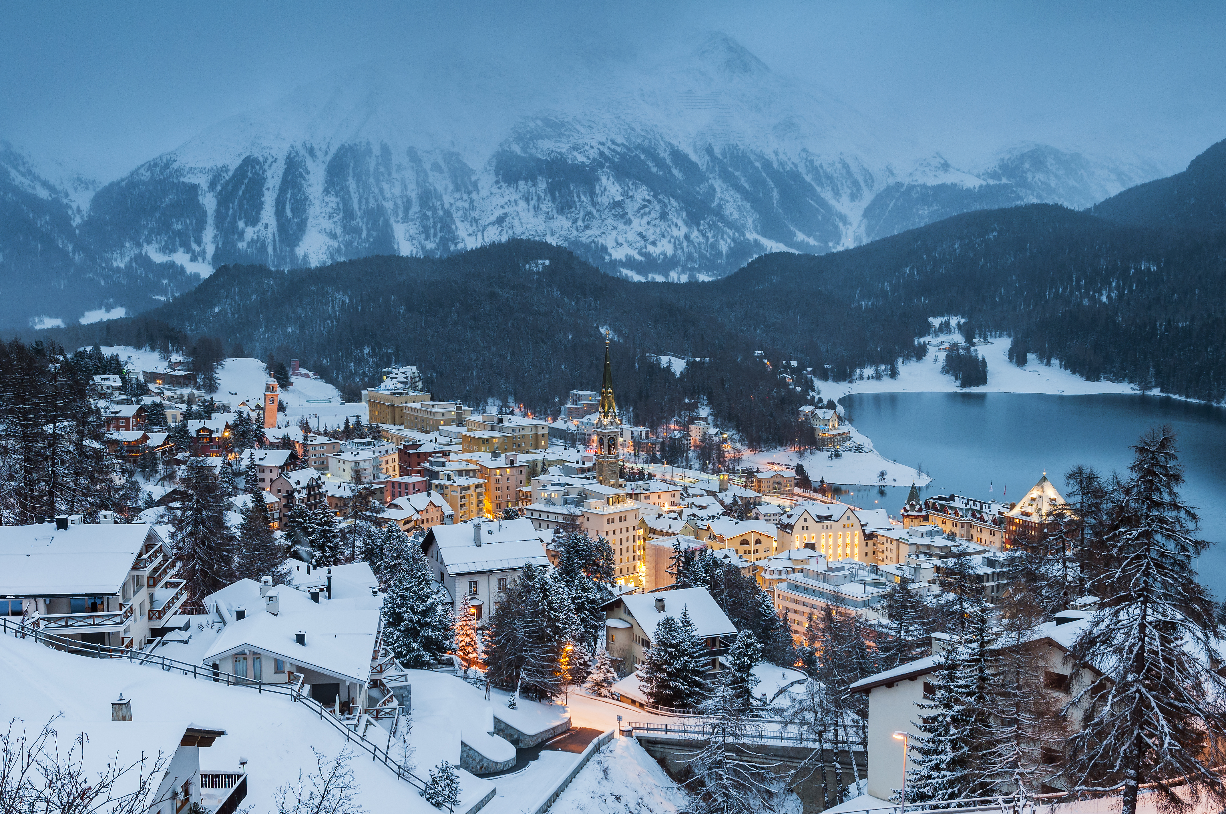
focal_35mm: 42
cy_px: 407
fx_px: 1429
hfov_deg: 46.4
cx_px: 613
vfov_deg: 31.8
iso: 200
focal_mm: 28
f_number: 10
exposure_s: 4
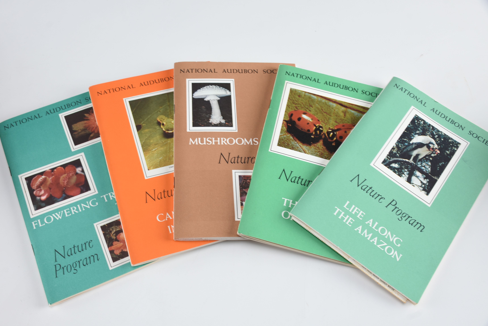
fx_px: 542
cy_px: 159
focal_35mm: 40
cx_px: 242
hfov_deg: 48.4
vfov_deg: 33.4
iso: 100
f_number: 10
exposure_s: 1/100
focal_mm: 26
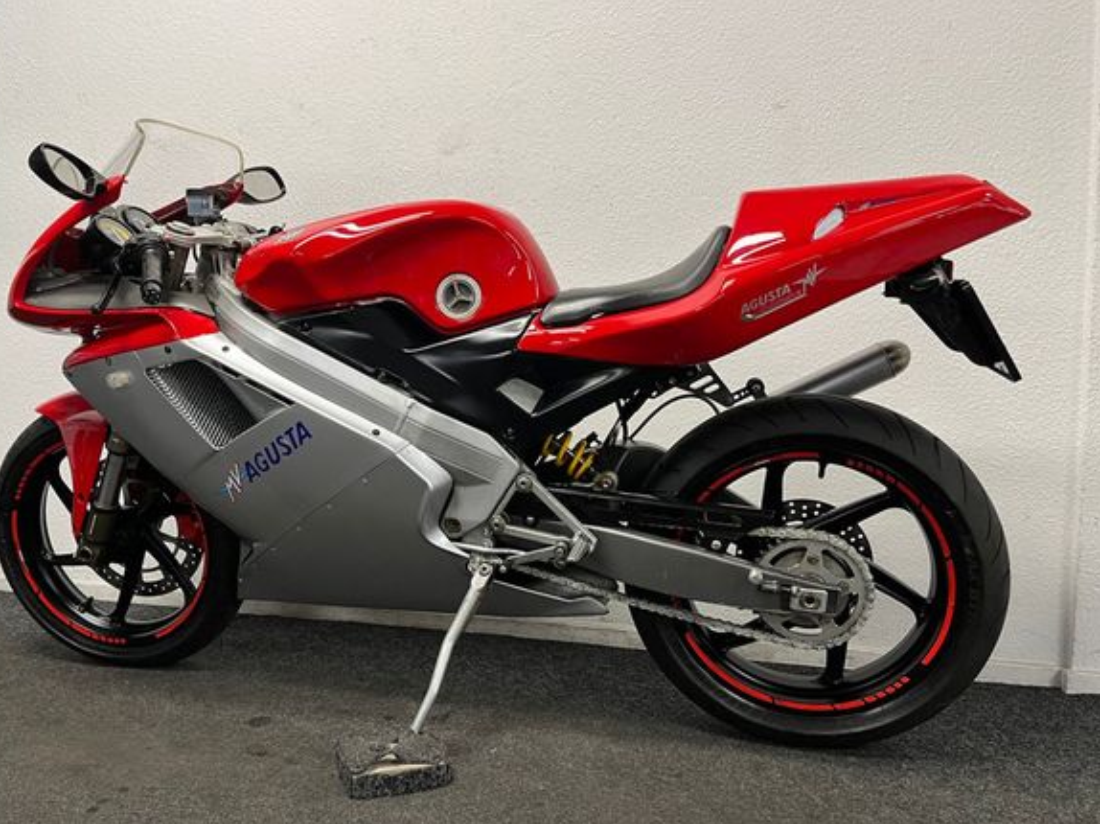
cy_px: 425
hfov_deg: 61.6
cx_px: 496
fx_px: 921
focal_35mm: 29
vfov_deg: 48.2
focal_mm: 5.1
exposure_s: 1/50
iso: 100
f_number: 1.6
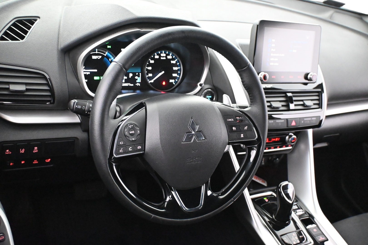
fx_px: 399
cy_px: 122
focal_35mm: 39
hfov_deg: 49.6
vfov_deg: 34.2
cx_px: 184
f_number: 4.5
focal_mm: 26
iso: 12800
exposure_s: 1/50
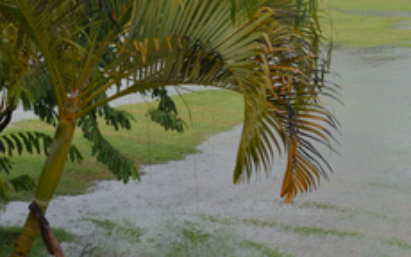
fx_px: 1143
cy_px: -46
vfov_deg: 12.6
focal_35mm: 102
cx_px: 527
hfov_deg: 19.0
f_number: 5
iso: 320
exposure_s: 1/100
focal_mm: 22
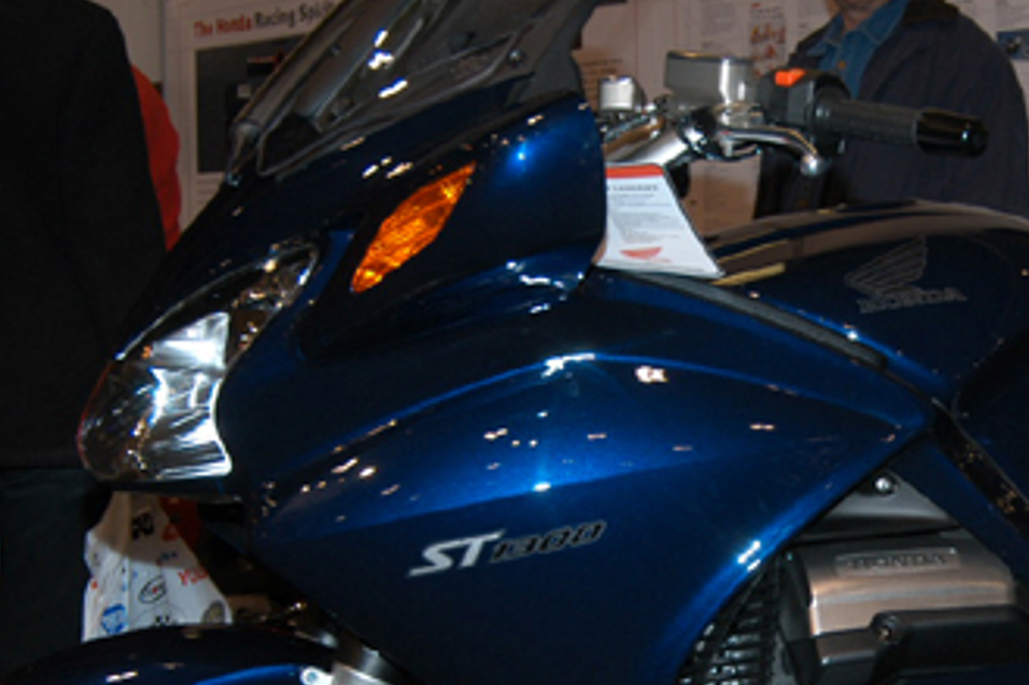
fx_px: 2114
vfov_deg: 18.2
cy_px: 582
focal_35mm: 74
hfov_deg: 26.4
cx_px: 930
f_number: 5
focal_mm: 24
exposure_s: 1/60
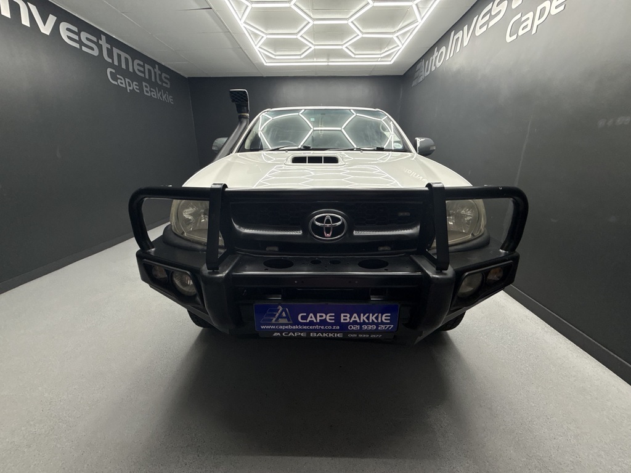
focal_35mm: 14
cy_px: 236
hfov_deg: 102.1
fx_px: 255
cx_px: 316
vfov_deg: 85.7
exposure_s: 1/100
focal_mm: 2.22
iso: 64
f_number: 2.2
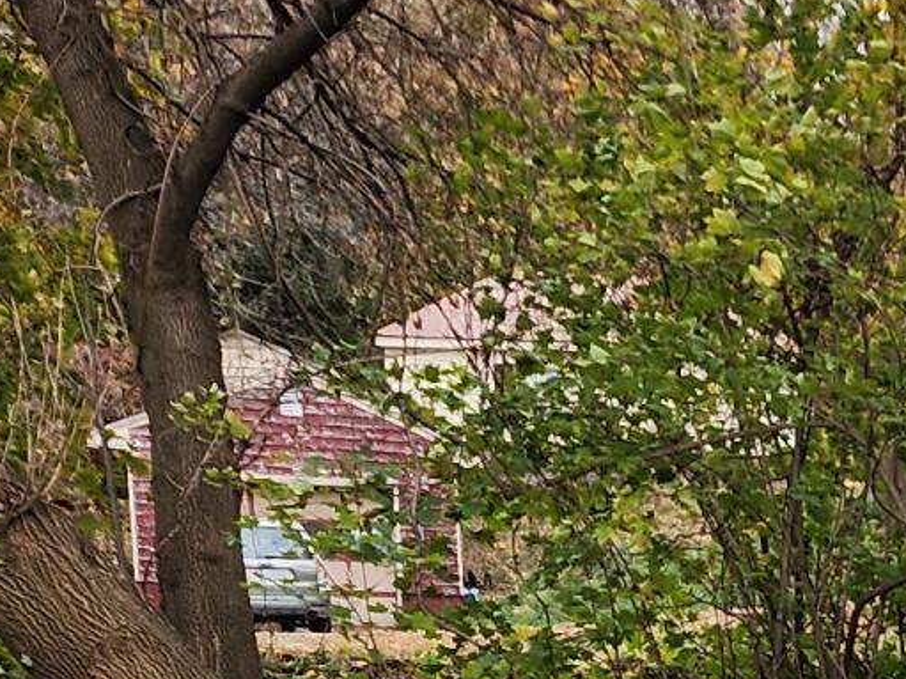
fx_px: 3533
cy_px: 1473
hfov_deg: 13.1
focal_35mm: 135
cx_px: 1670
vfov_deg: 10.0
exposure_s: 1/180
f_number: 1.8
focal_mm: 6.4
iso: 20
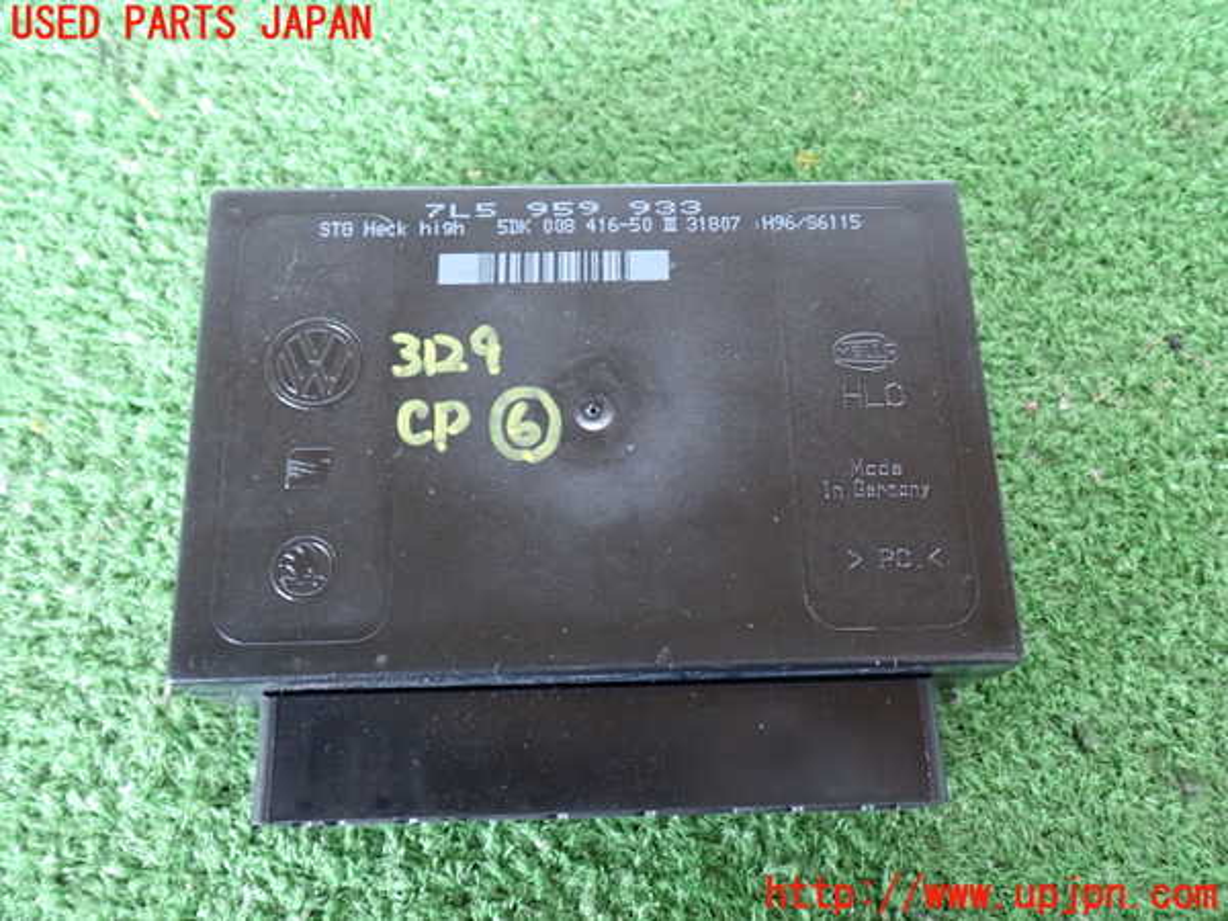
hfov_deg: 56.8
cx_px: 614
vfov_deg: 44.2
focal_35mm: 32
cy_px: 460
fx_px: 1135
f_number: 2.4
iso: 800
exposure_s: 1/30
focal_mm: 5.79
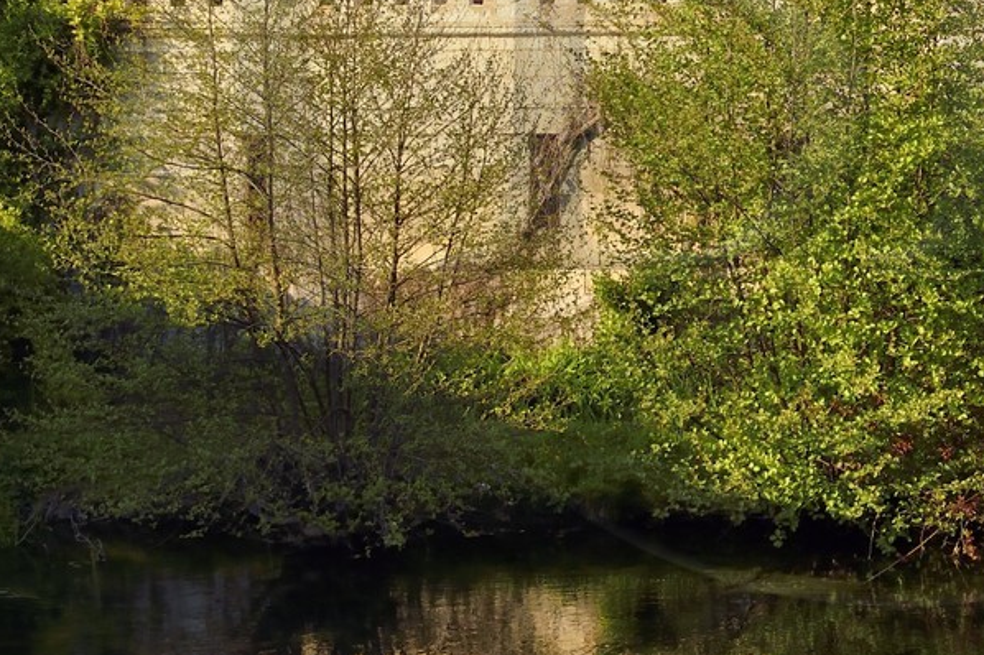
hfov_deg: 16.4
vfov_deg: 11.0
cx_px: 903
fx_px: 3360
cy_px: 2
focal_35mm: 123
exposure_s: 1/200
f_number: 10
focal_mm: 46
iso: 200
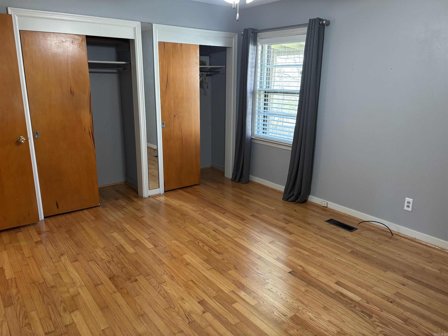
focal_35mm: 26
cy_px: 168
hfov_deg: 67.3
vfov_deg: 53.1
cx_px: 224
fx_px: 336
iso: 250
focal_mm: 5.96
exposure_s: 1/60
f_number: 1.6
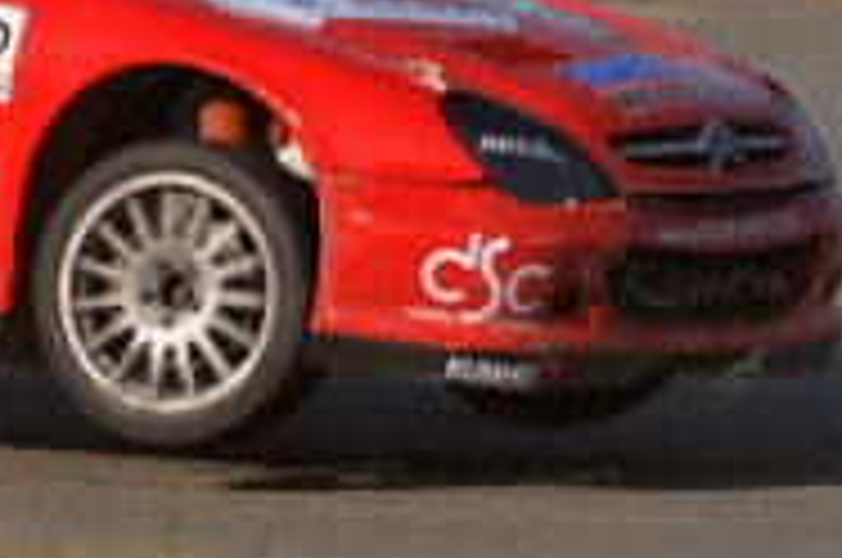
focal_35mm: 2088
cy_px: 0
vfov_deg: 0.7
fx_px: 48752
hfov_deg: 1.0
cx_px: 320
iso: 200
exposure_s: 1/800
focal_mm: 260
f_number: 7.1
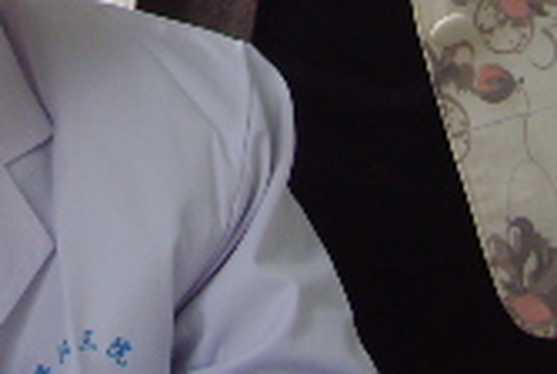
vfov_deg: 8.4
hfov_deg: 13.1
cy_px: -381
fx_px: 2402
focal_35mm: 155
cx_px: 13
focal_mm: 6.6
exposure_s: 1/60
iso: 100
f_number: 3.5
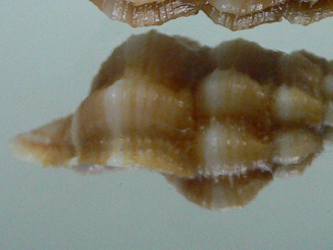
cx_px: 204
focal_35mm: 99
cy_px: -29
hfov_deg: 19.8
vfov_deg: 14.6
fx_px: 953
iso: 200
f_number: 2.8
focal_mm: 4.6
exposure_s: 1/60
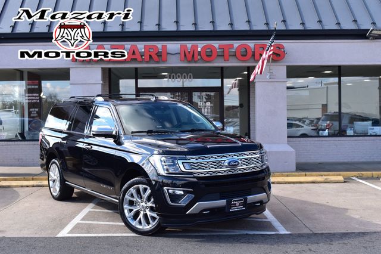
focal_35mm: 48
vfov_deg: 28.0
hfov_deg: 41.1
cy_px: 127
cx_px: 190
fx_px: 508
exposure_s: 1/250
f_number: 10
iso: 400
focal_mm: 32
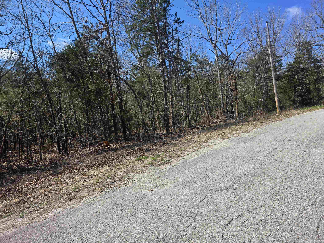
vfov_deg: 58.9
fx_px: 215
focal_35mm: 23
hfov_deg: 73.9
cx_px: 162
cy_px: 122
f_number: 1.7
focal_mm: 6.3
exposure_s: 1/3151
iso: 80
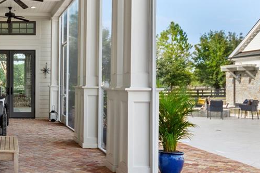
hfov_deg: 35.4
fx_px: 347
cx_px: -24
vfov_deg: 28.1
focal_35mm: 48
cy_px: 86
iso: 100
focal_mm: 10
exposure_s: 1/40
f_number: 4.5
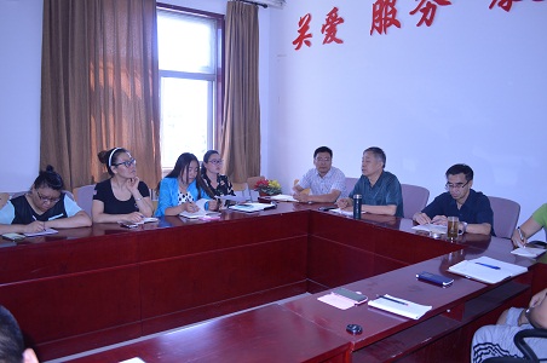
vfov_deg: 47.8
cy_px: 182
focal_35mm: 27
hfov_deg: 67.5
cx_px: 274
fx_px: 410
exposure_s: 1/60
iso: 200
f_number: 3.5
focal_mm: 18
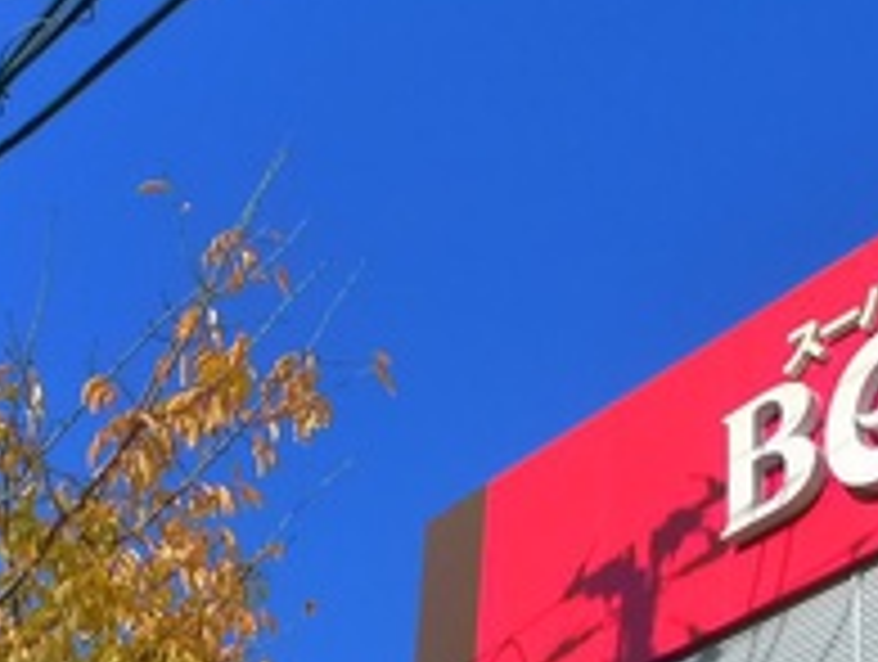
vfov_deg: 16.2
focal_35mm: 86
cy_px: 898
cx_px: 910
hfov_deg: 21.8
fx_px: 2185
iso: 400
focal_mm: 5.1
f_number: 4
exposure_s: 1/800
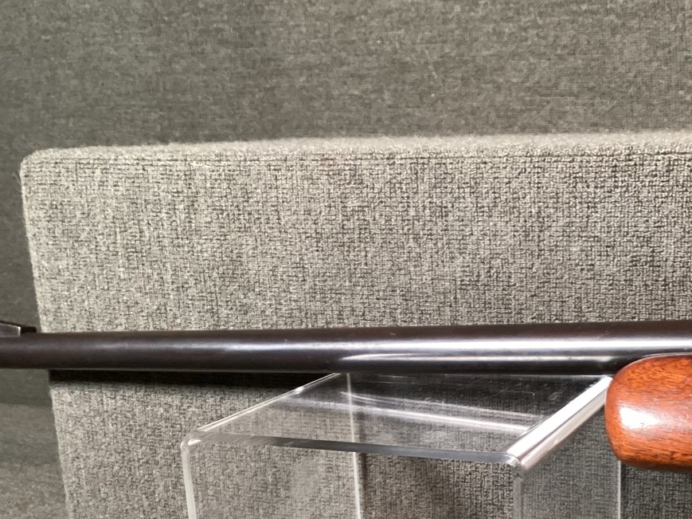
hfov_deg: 35.1
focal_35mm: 54
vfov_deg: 26.3
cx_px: 482
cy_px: 449
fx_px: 1079
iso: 320
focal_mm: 3.3
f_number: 2.4
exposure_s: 1/40
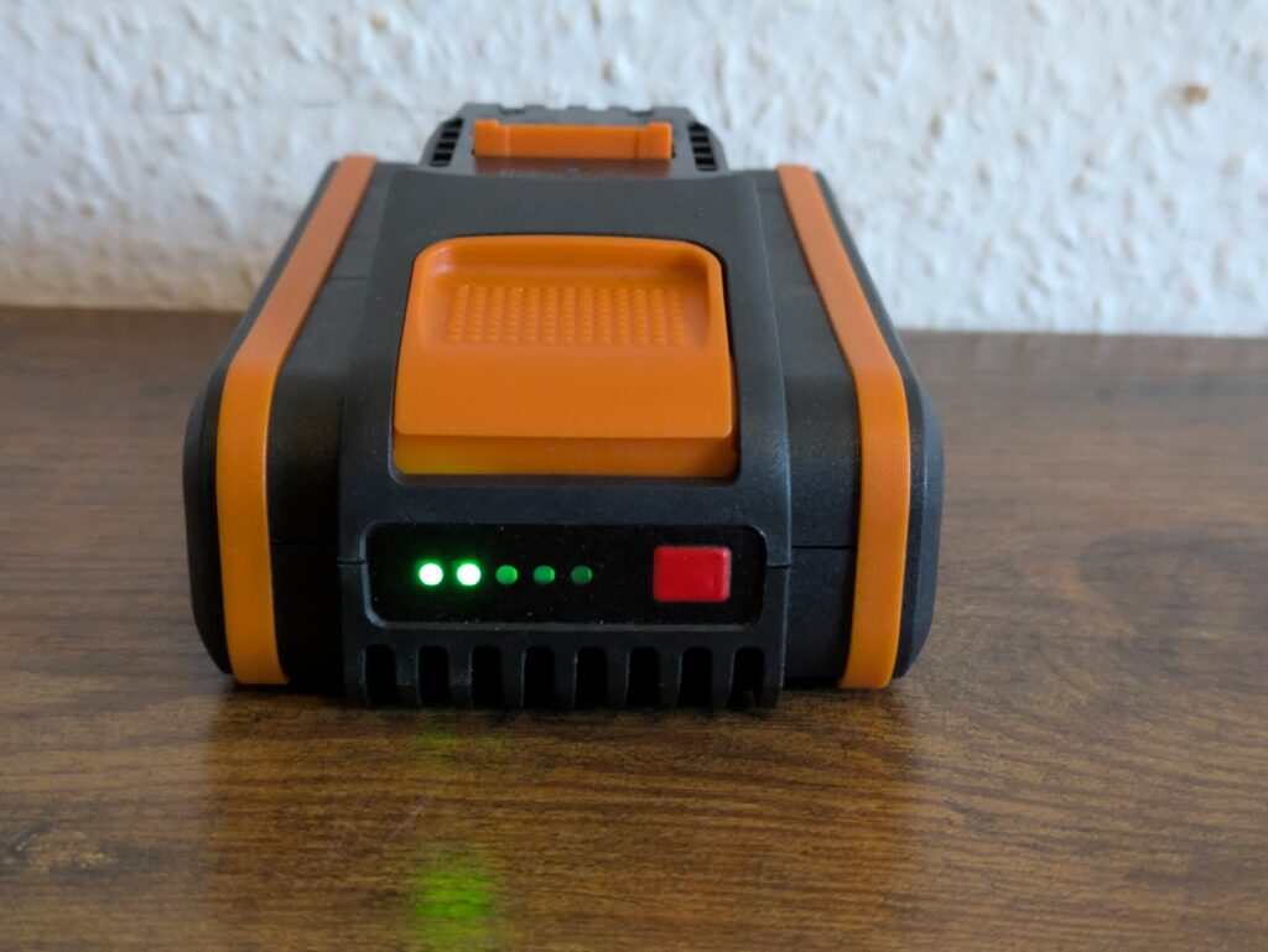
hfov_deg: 37.5
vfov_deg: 28.6
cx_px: 634
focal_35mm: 51
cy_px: 476
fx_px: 1869
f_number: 1.89
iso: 520
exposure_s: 1/25
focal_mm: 5.43
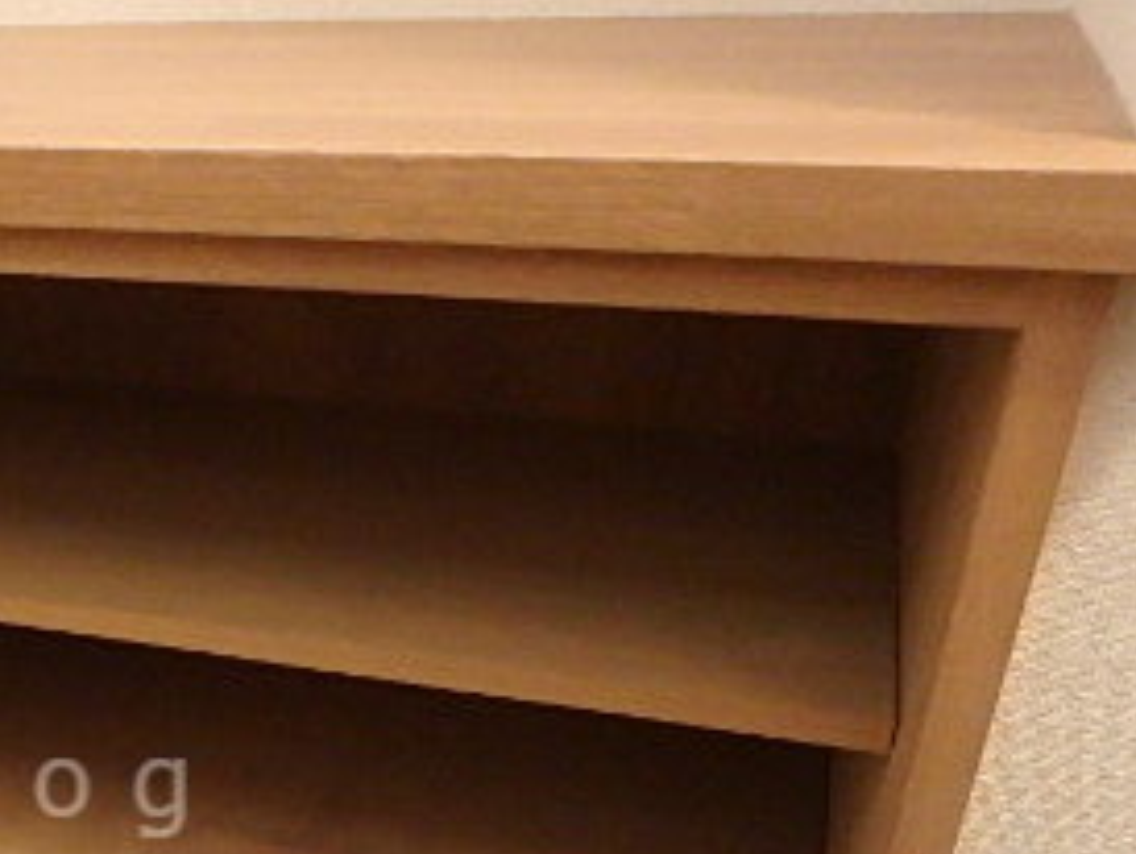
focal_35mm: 49
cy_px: 788
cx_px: -75
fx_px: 1609
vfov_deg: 28.4
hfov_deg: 34.3
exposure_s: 1/15
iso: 800
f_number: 3.5
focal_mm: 3.7
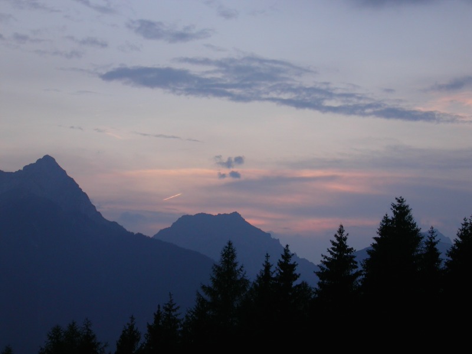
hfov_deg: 18.7
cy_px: 177
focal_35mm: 105
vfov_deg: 14.1
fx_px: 1432
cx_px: 236
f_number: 4
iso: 100
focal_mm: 21.7
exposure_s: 1/111
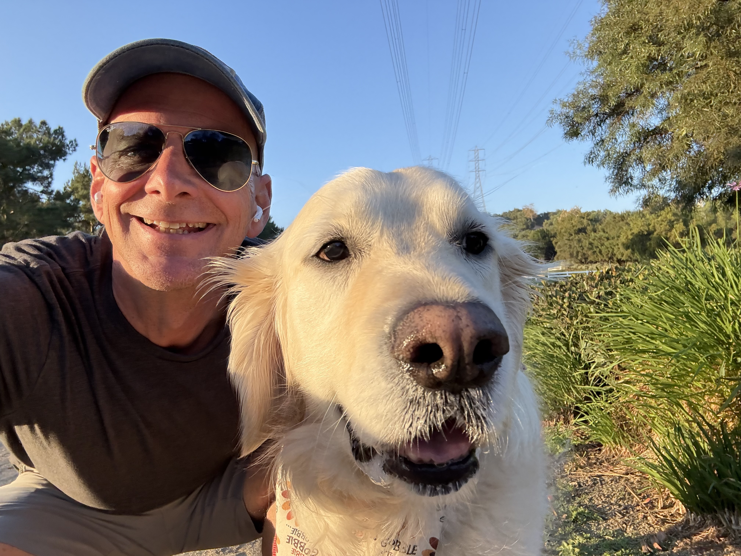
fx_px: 492
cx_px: 370
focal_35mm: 23
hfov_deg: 73.9
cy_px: 278
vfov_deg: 58.9
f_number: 1.9
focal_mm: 2.69
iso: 40
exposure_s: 1/370
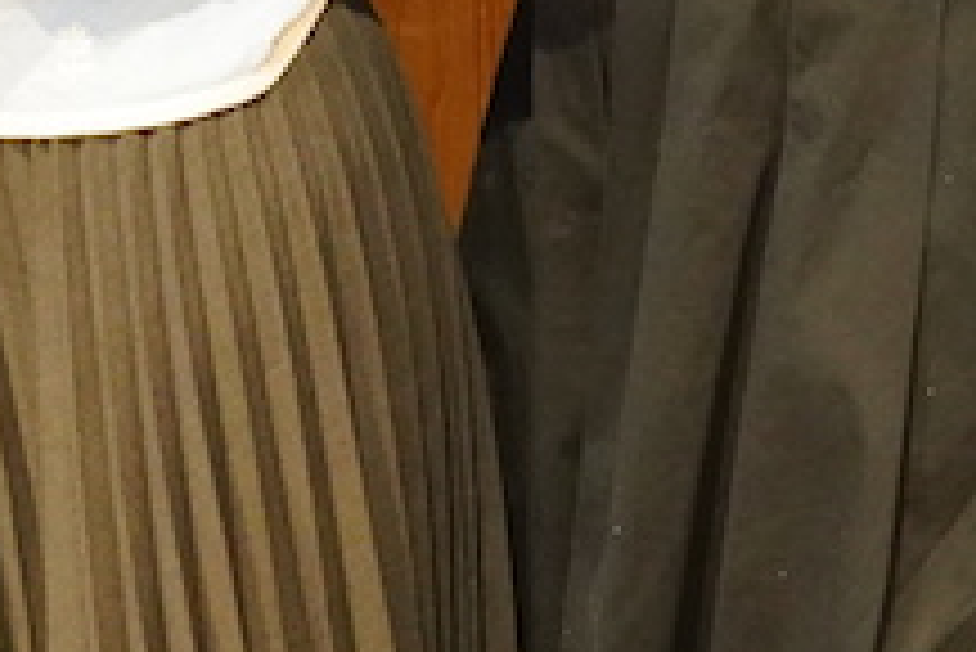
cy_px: -362
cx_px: 562
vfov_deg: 8.8
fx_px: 4123
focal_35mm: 152
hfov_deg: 13.5
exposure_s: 1/30
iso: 10000
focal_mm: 33
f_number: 10
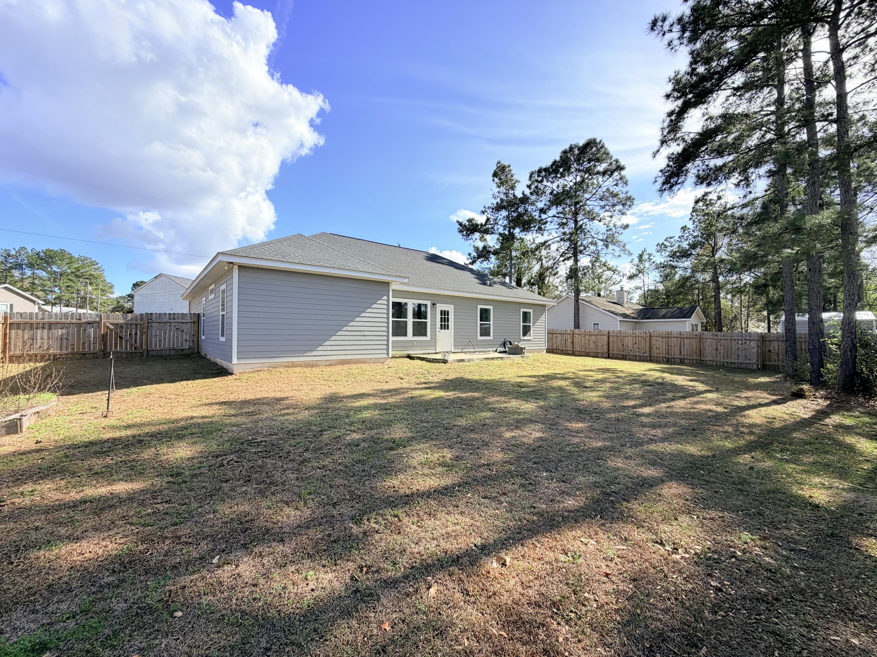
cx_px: 438
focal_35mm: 14
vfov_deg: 85.7
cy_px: 328
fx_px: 355
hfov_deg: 102.1
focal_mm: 2.22
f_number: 2.2
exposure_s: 1/770
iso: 25
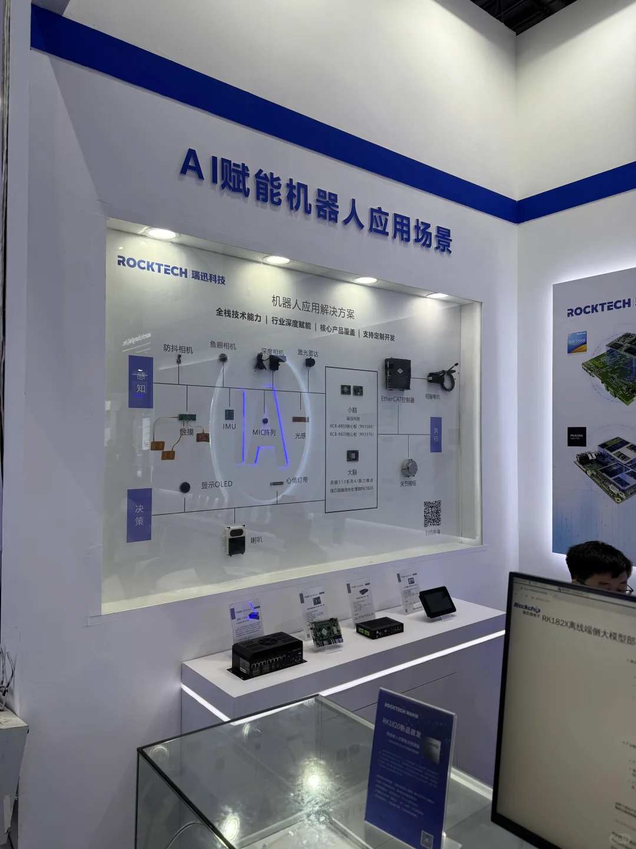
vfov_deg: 71.6
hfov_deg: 56.8
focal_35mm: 24
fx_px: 588
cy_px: 424
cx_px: 318
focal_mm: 6.76
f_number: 1.78
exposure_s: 1/477
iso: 80
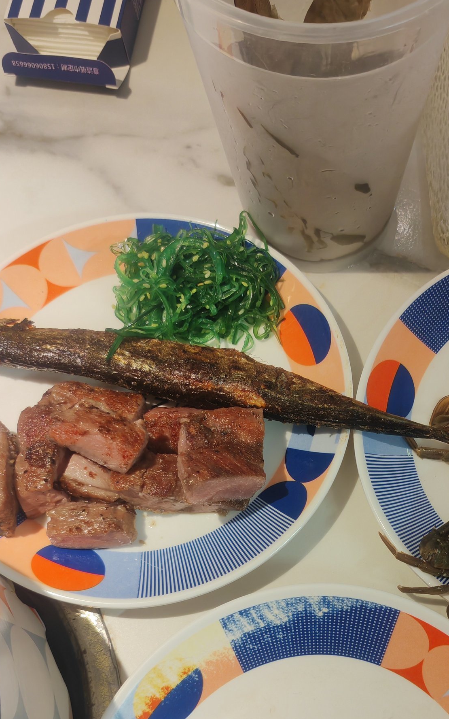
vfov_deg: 44.3
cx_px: 337
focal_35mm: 44
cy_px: 505
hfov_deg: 28.8
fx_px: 861
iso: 800
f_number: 1.9
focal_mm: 6.12
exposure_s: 1/50
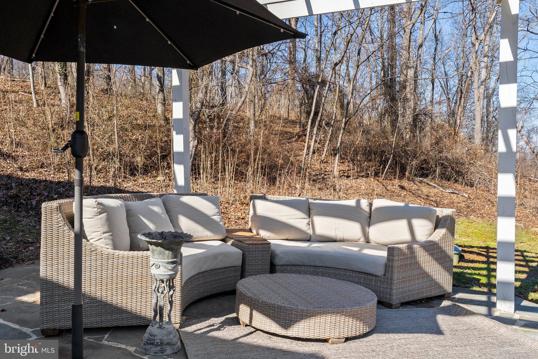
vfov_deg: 43.6
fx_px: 448
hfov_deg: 61.9
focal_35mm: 30
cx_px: 269
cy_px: 180
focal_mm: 20
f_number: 8
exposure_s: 1/1250
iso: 800
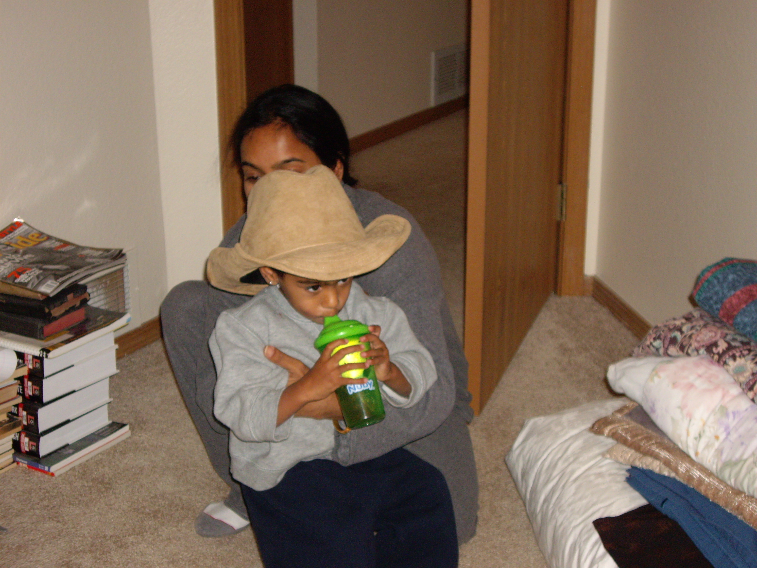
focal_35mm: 66
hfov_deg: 29.4
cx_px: 378
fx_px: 1443
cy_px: 284
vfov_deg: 22.3
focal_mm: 10.7
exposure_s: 1/80
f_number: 3.6
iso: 200
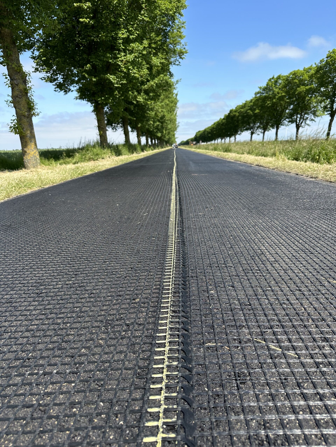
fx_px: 311
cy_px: 224
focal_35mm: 24
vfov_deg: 71.6
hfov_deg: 56.8
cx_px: 168
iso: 80
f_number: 1.78
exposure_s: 1/2410
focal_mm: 6.86
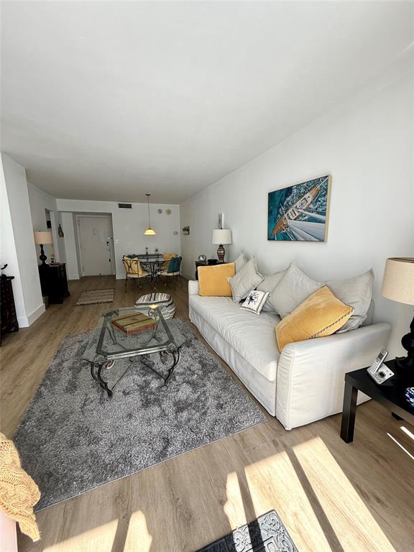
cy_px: 276
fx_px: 223
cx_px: 207
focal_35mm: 14
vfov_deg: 102.1
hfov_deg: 85.7
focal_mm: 2.22
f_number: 2.2
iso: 50
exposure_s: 1/187
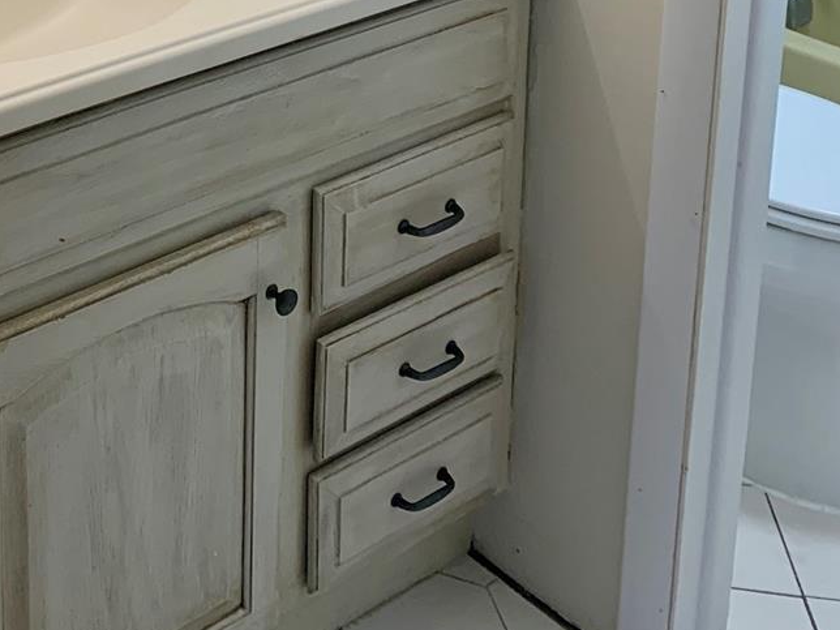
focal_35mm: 62
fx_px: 1505
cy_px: -237
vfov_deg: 21.0
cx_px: 100
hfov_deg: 30.0
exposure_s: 1/60
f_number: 1.8
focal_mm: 4.25
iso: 64
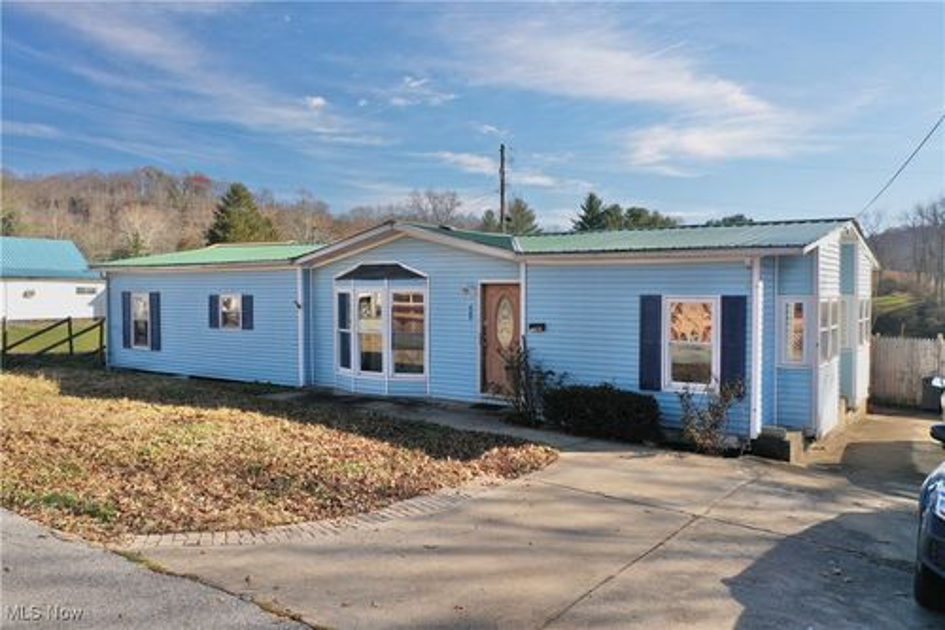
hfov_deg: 65.5
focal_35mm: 28
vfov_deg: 46.4
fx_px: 735
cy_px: 315
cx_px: 472
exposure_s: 1/200
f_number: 3.5
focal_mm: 10.26
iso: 100
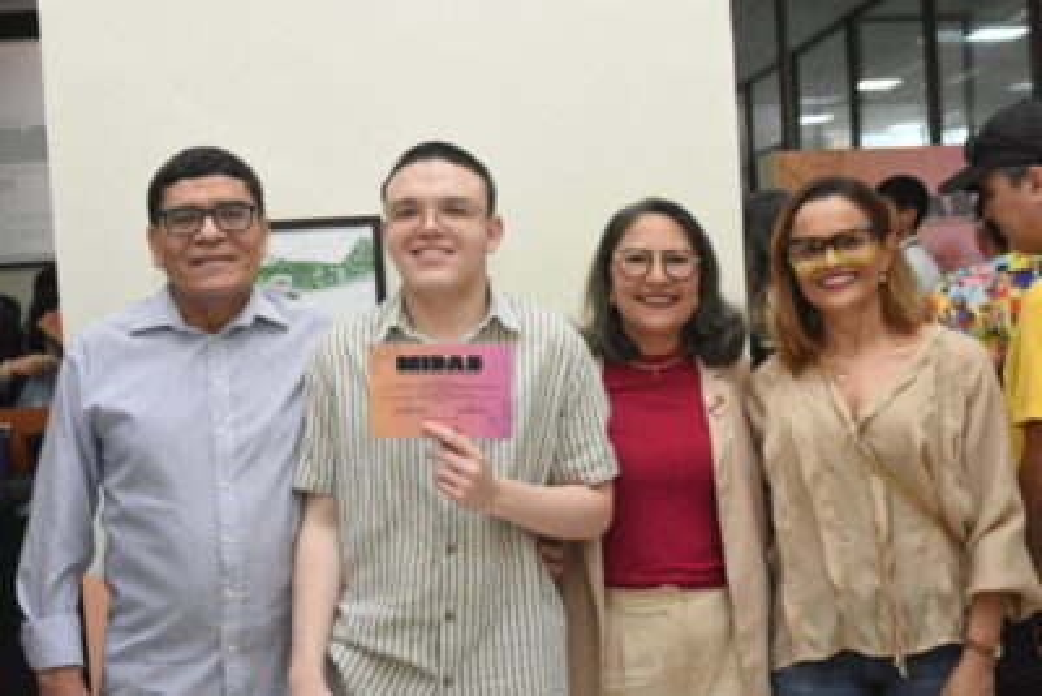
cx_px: 521
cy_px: 348
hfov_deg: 47.9
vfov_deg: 33.0
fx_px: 1173
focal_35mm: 40
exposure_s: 1/250
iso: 2500
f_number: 5.6
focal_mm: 27
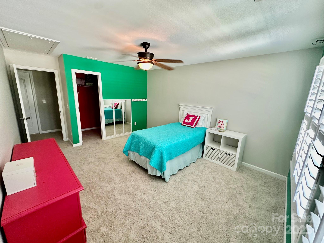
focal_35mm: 14
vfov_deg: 85.7
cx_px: 162
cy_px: 122
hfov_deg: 102.1
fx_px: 131
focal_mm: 2.22
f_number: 2.2
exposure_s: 1/60
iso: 200
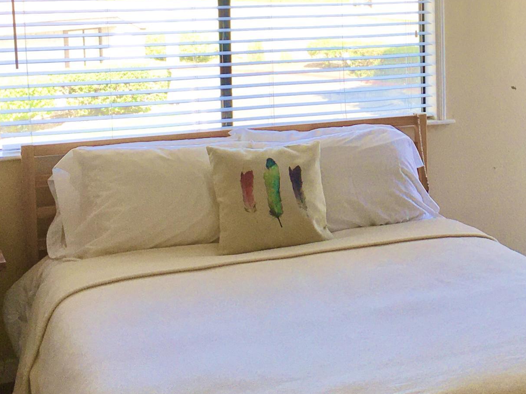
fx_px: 1094
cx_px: 457
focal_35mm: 72
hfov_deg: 26.3
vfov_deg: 20.2
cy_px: 80
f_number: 2.2
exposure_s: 1/120
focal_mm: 4.15
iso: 25
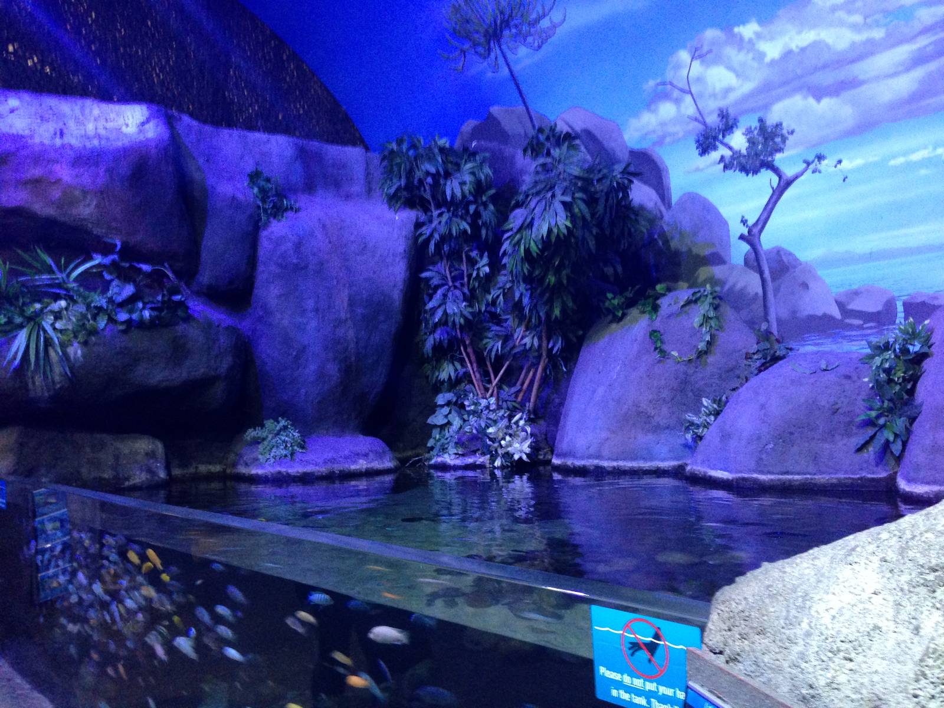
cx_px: 472
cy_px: 354
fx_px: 900
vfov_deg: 42.9
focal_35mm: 33
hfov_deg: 55.4
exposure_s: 1/20
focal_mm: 4.12
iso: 320
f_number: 2.4
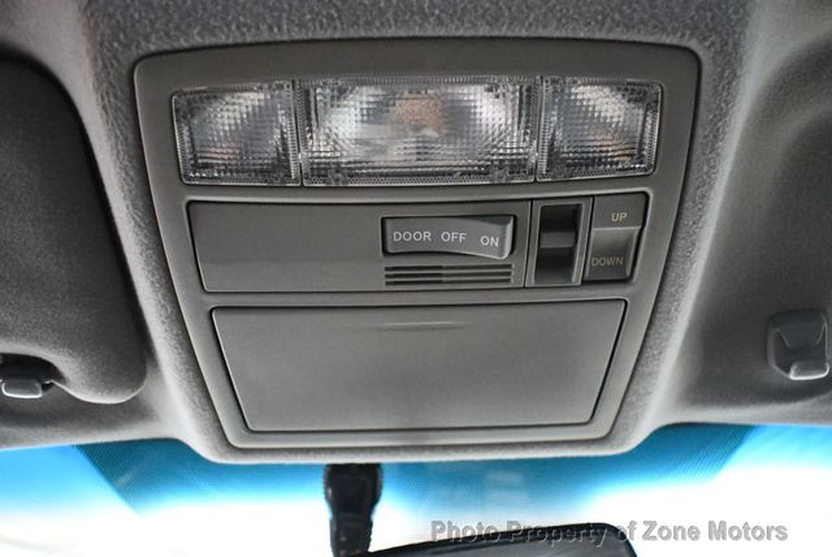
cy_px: 278
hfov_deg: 53.1
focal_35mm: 36
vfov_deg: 36.9
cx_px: 416
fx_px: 833
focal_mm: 18
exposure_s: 1/60
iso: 7200
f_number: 3.5
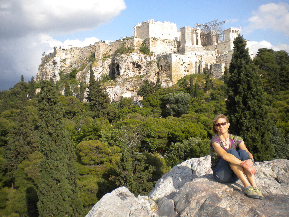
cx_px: 144
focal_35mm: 35
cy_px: 108
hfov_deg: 52.6
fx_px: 292
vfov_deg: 40.7
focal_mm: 6.3
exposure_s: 1/532
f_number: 4.6
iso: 80
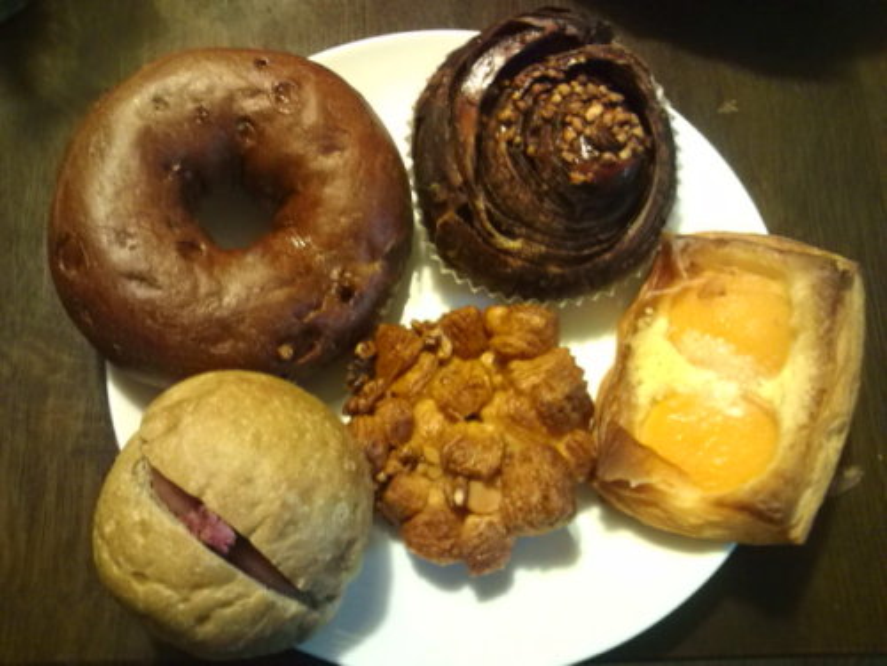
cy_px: 333
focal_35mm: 32
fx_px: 820
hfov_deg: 56.8
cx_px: 444
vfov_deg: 44.2
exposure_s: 1/3.86
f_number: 2.8
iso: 102
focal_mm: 3.3
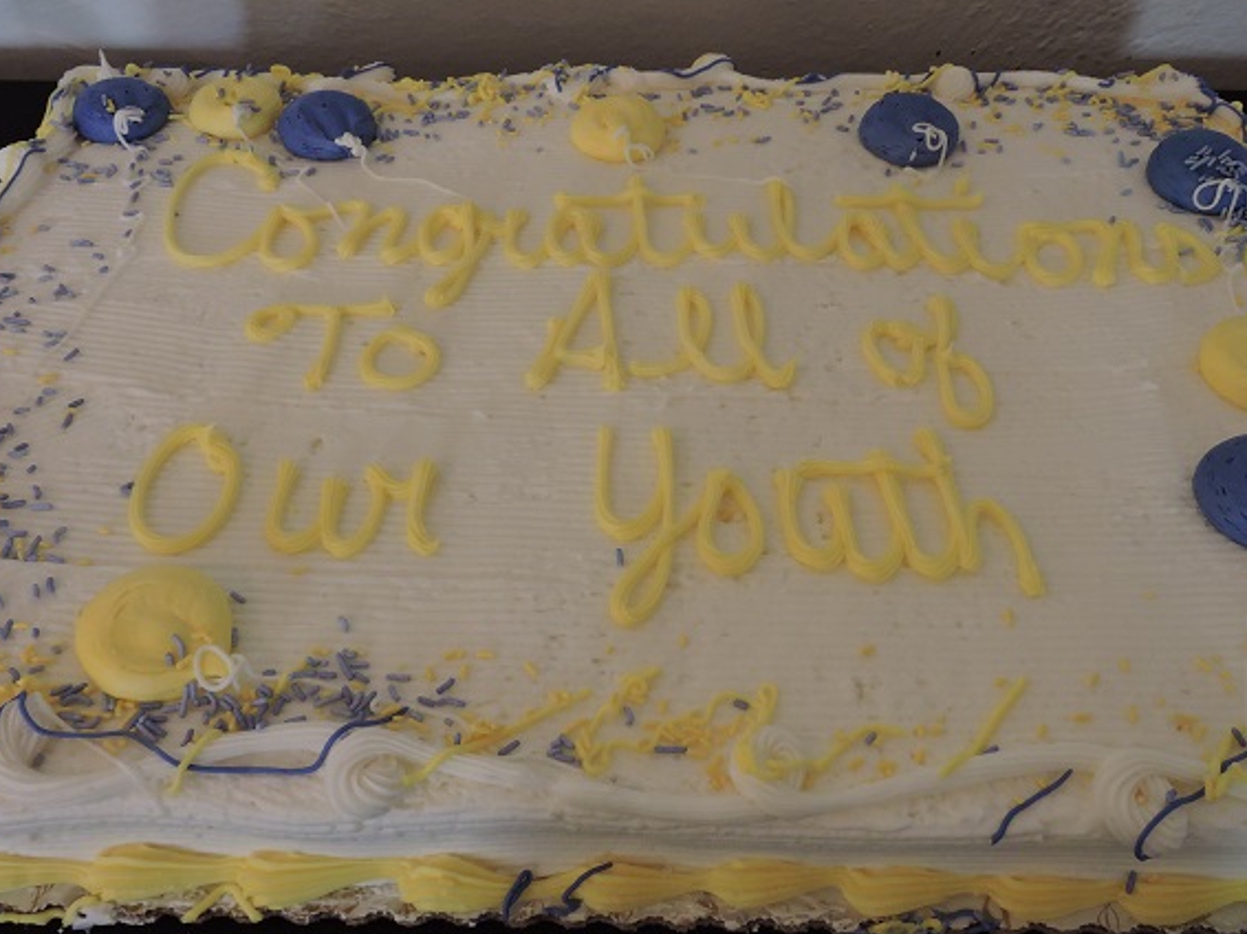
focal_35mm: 35
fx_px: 1260
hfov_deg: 52.6
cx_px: 628
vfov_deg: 40.7
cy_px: 445
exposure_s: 1/25
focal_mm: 5.9
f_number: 3.6
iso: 400
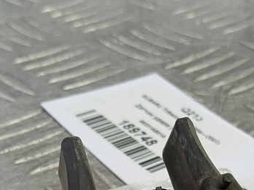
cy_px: 260
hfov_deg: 24.6
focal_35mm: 79
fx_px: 579
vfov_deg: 17.3
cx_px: 163
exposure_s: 1/50
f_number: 1.6
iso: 126
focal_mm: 4.11
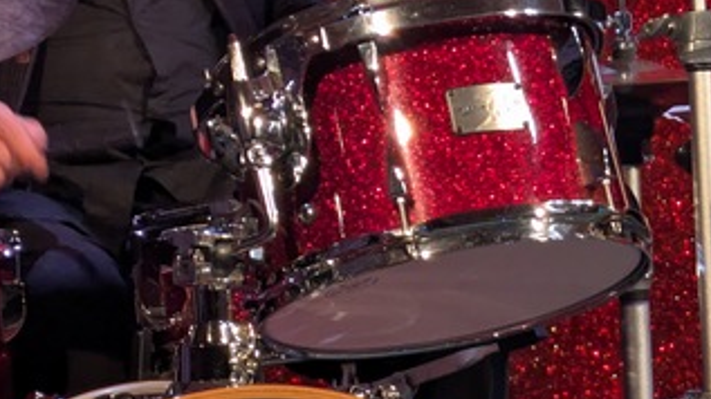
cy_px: 248
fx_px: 2638
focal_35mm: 140
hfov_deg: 15.3
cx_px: 182
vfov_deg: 8.7
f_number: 1.89
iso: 383
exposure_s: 1/33.3
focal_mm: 5.43
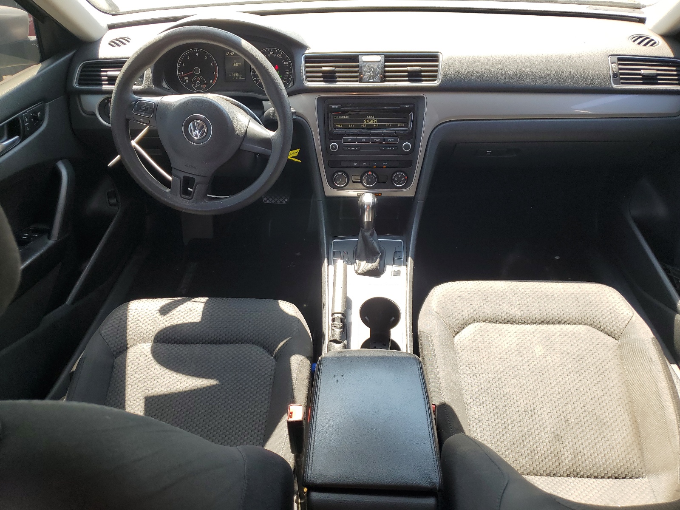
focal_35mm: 26
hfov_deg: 67.3
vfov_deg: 53.1
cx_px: 340
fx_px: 511
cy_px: 255
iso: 50
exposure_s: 1/270
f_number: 1.5
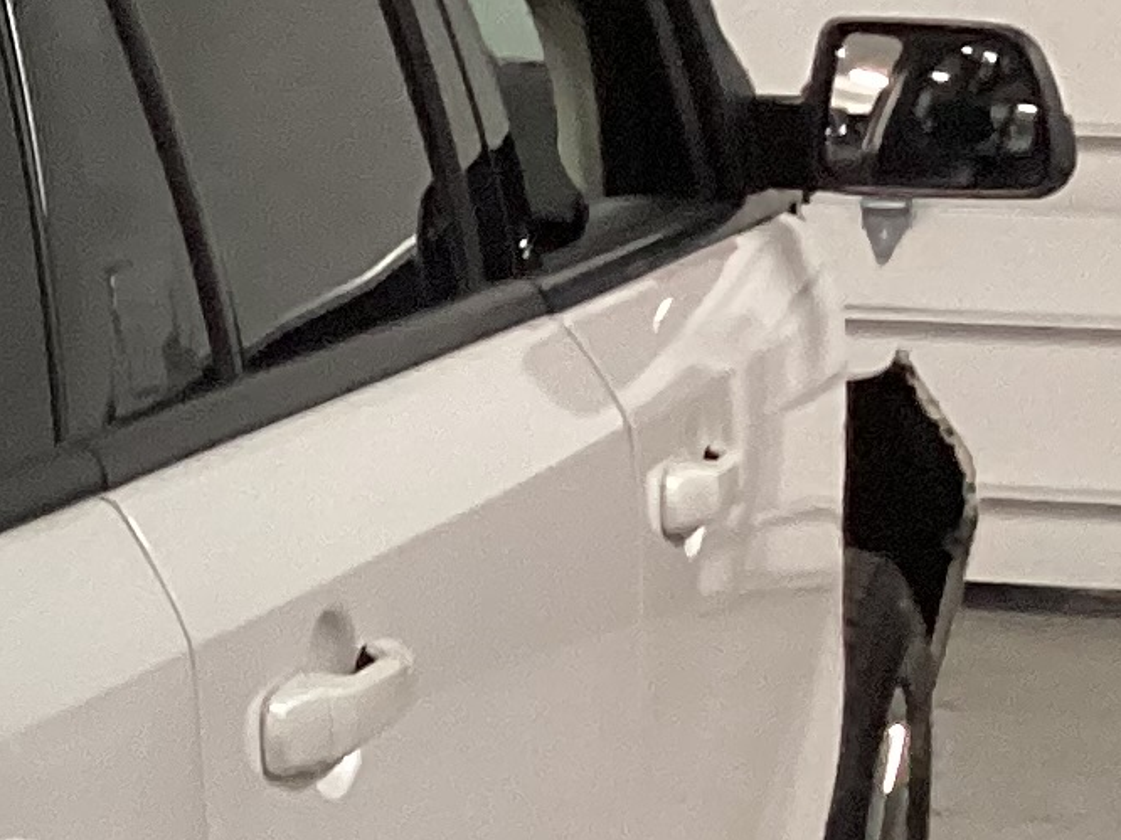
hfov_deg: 11.4
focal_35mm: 152
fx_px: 4921
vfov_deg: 9.6
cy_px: 1114
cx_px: -1323
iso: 200
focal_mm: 3.3
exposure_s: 1/60
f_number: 2.4
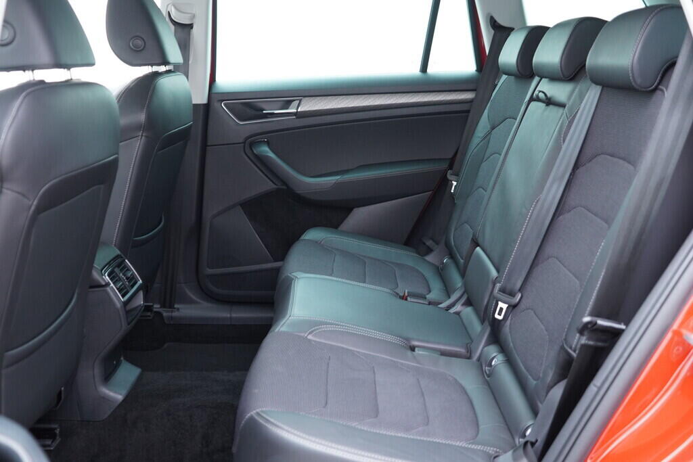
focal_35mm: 36
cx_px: 346
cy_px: 231
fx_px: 693
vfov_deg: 36.9
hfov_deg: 53.1
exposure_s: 1/40
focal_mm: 24
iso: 640
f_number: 2.8
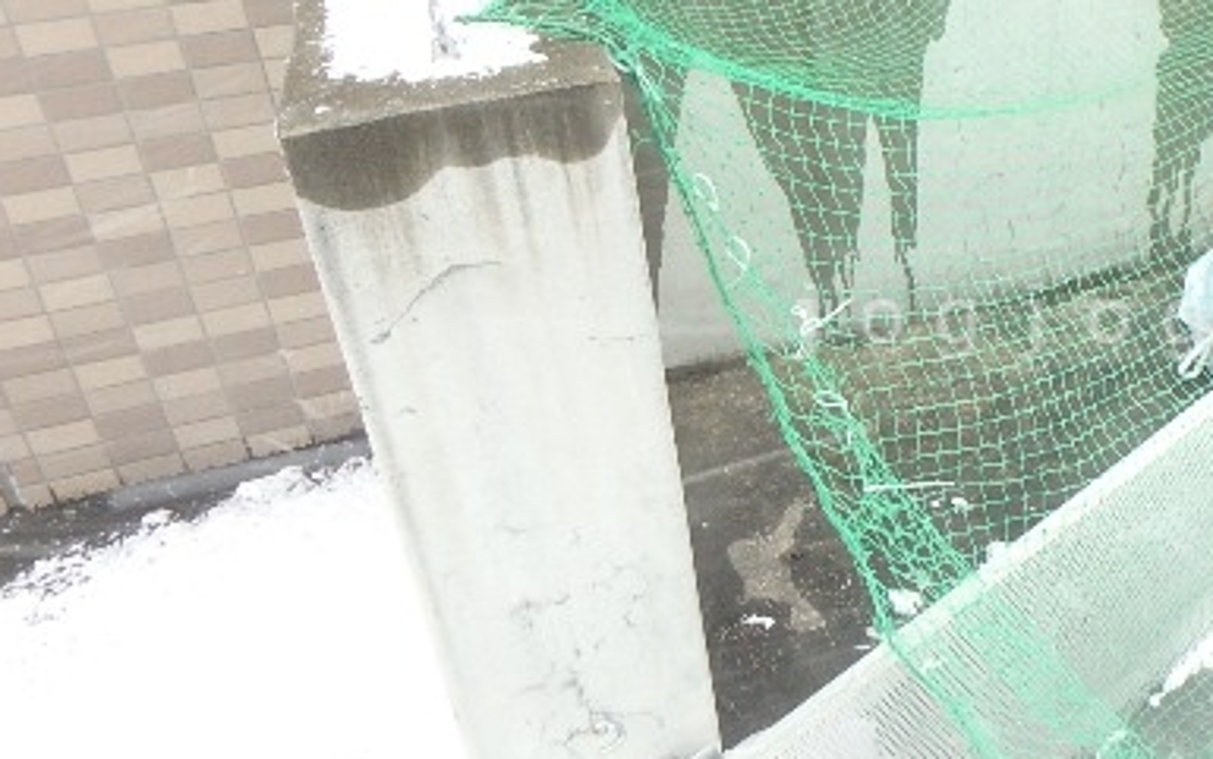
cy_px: 321
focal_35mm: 37
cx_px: 1005
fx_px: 1224
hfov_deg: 49.0
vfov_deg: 34.4
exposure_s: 1/60
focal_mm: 3.7
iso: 200
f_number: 3.5
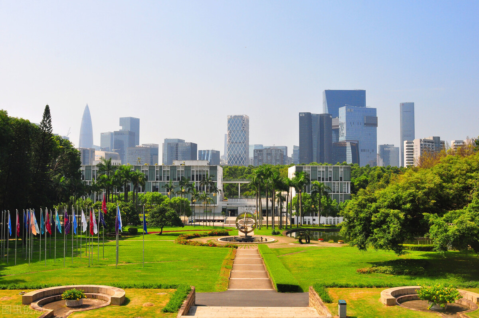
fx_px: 479
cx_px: 240
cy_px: 159
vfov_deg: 36.8
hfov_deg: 53.2
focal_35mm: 36
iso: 640
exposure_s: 1/1000
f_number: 9
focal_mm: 24
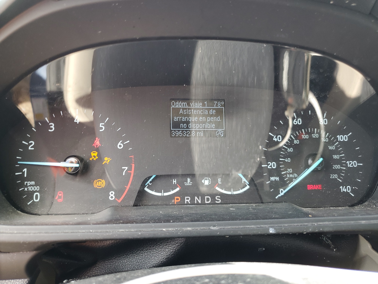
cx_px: 189
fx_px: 284
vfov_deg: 53.1
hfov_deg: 67.3
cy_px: 142
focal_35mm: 26
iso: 51
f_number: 1.5
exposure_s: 1/100
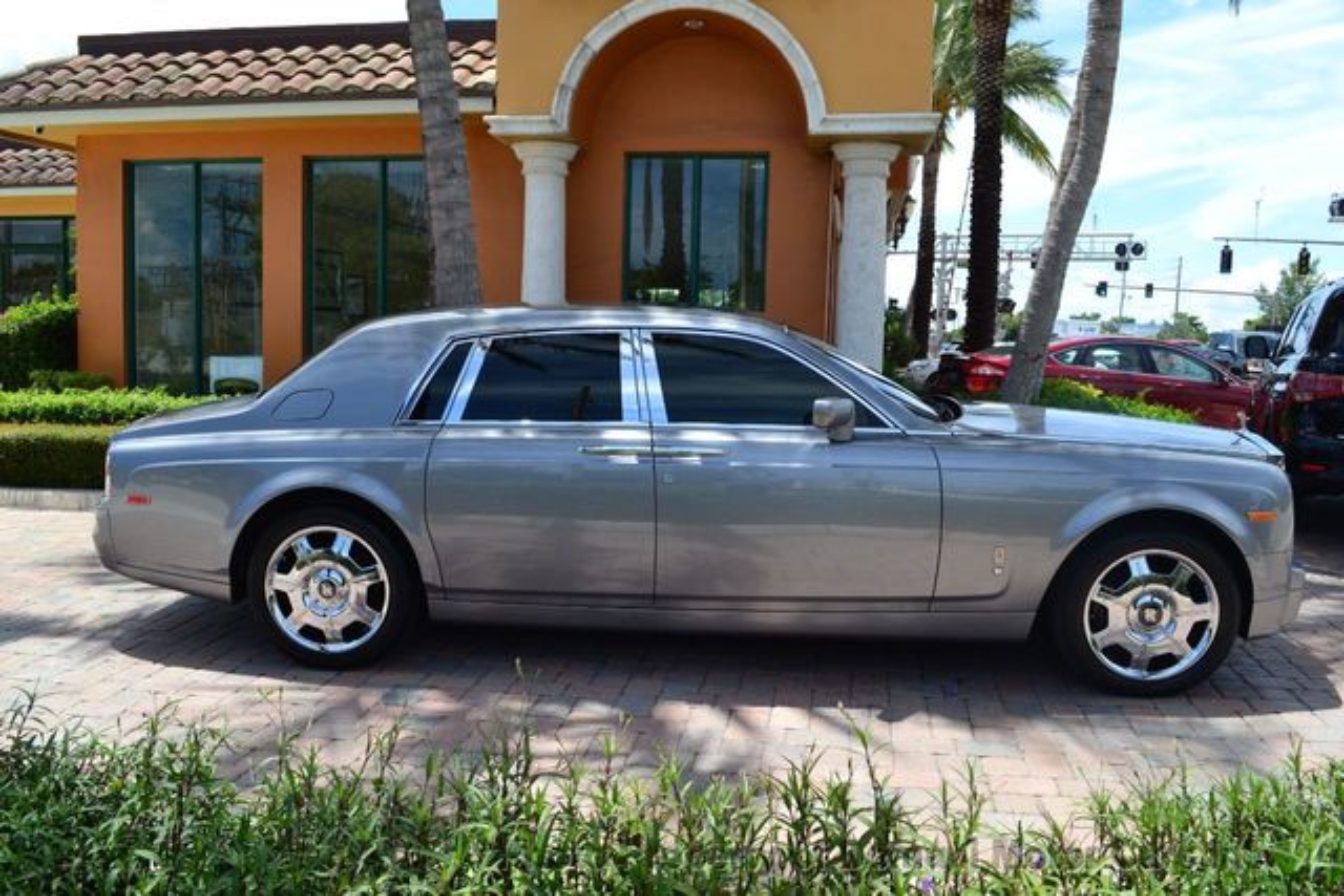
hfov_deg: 61.9
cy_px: 448
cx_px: 672
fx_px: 1120
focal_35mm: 30
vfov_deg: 43.6
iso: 400
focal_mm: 20
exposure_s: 1/320
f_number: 10
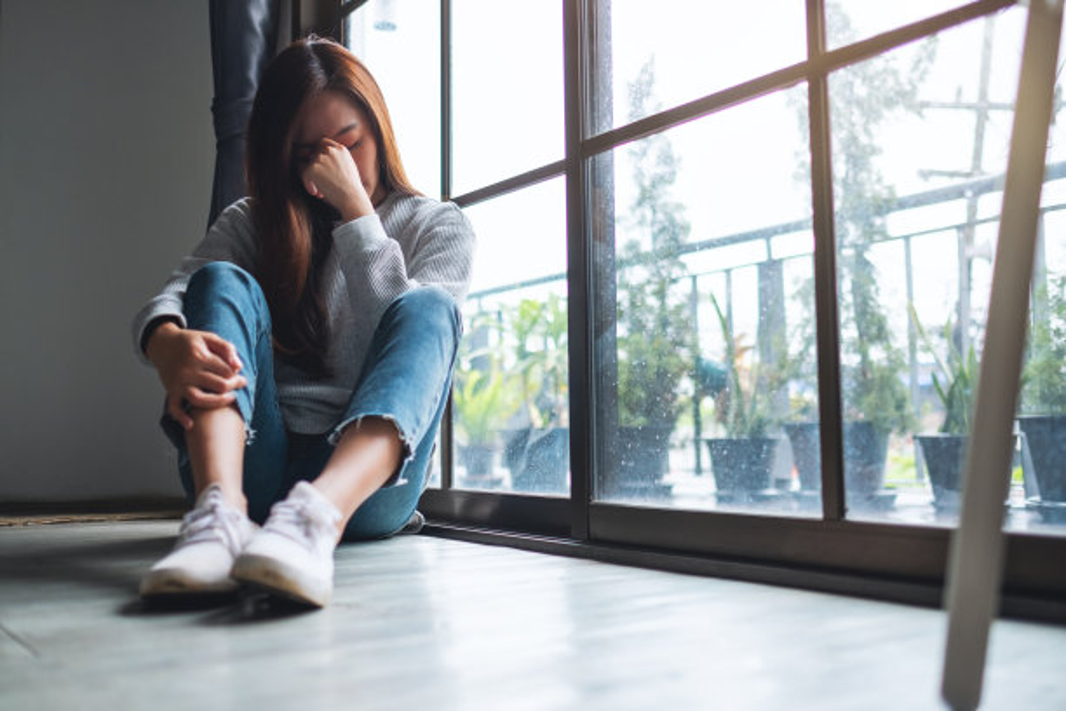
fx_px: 1036
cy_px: 356
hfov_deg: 54.4
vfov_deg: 37.9
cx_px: 533
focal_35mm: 35
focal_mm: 23
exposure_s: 1/1250
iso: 200
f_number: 1.8
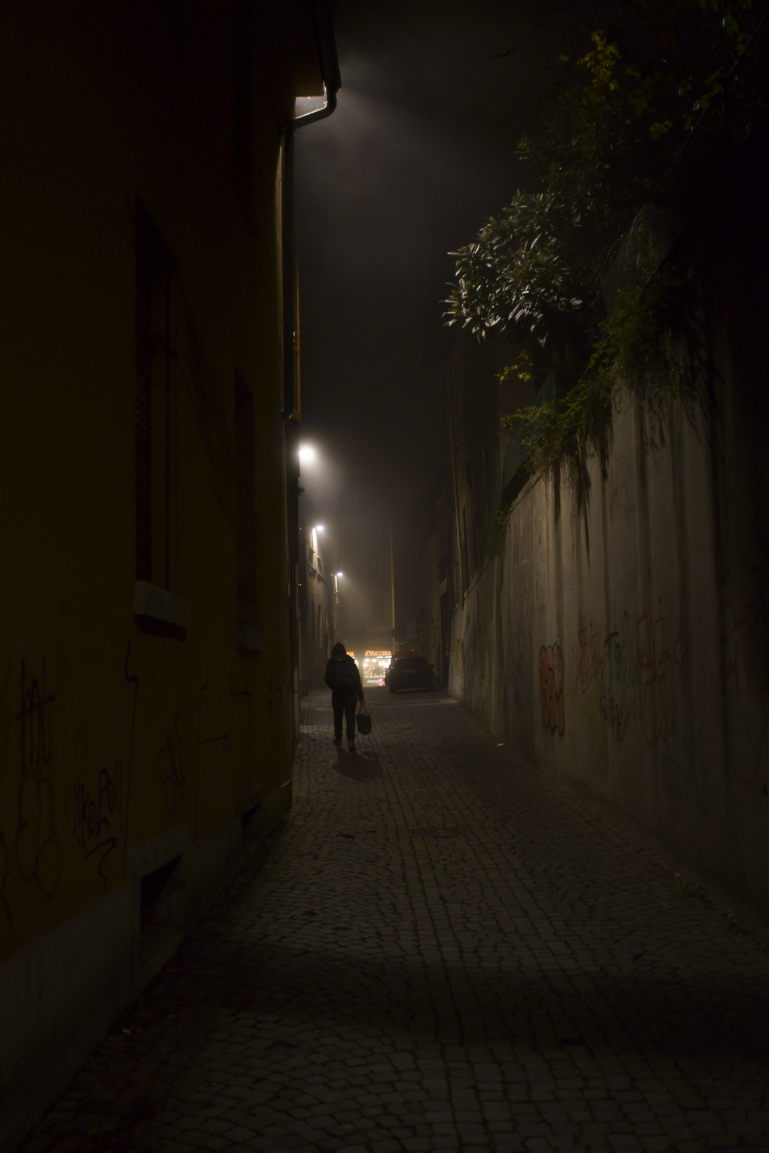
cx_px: 384
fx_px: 1153
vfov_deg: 53.1
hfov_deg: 36.9
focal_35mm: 36
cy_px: 576
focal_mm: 24
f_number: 2.8
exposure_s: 1/30
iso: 640
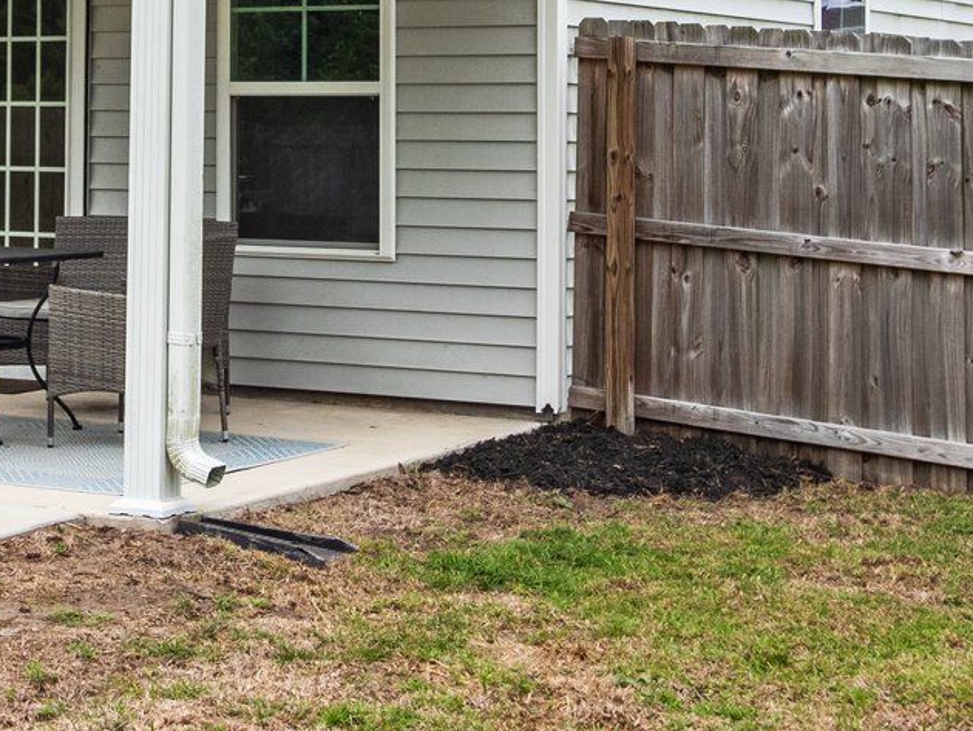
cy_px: -73
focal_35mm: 91
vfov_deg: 15.8
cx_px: 181
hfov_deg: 21.2
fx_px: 2559
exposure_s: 1/640
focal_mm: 14
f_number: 5.6
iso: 200
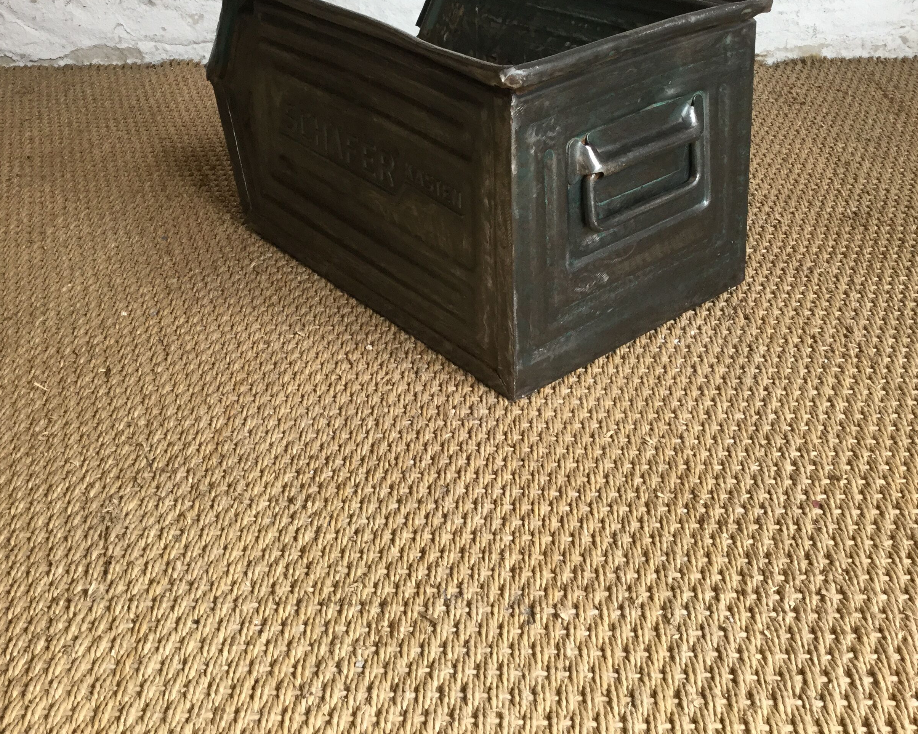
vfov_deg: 35.0
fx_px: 1114
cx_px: 462
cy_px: 117
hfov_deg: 44.8
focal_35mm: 41
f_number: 2.4
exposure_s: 1/33
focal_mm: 3.3
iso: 40
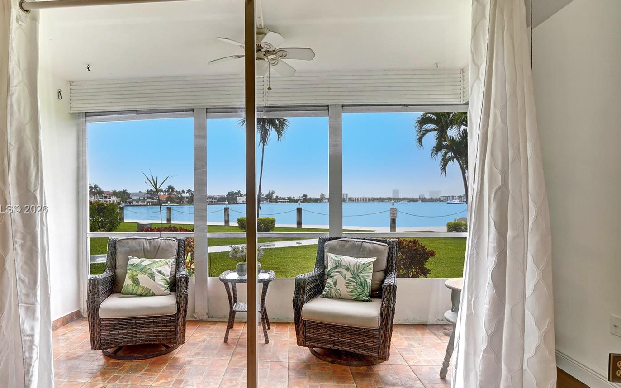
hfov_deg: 87.5
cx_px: 269
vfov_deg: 62.1
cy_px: 210
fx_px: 322
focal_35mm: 19
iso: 100
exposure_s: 1/25
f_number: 10
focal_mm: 16
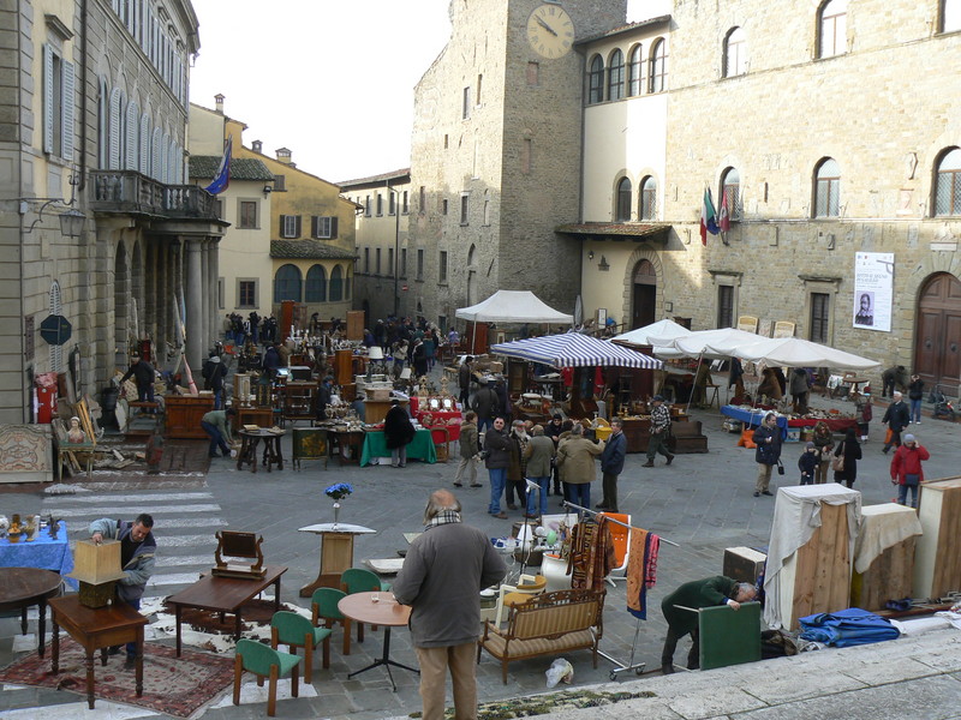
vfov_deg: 39.7
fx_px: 999
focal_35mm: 36
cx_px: 480
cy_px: 360
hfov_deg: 51.4
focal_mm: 6
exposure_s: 1/125
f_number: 5.6
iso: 80
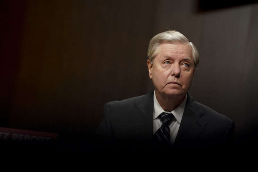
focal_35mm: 200
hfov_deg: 10.3
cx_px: 129
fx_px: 1433
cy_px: 86
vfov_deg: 6.9
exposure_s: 1/250
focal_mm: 200
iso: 3200
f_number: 4.5
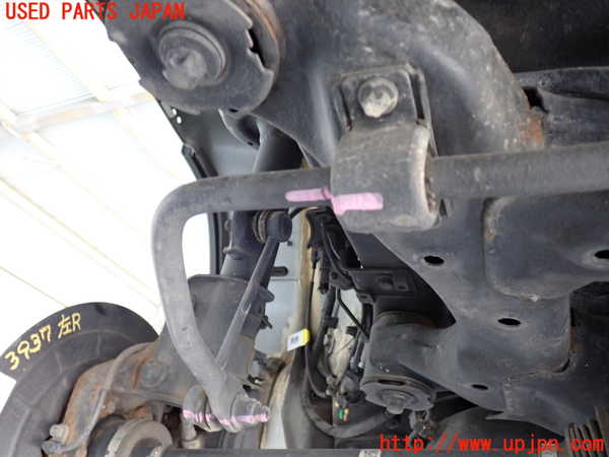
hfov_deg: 56.8
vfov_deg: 44.2
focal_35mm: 32
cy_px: 228
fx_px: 563
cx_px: 304
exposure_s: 1/30
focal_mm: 5.79
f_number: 2.4
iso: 320
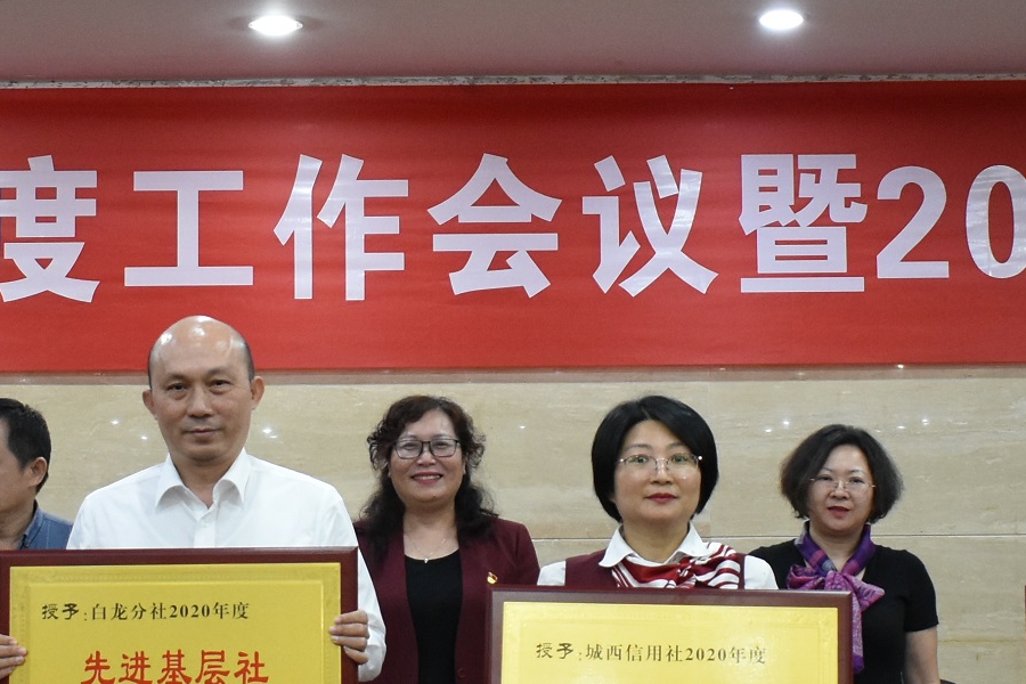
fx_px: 2565
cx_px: 445
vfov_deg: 15.2
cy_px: 383
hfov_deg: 22.6
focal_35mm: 90
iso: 1250
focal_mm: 18
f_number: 3.5
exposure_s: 1/60
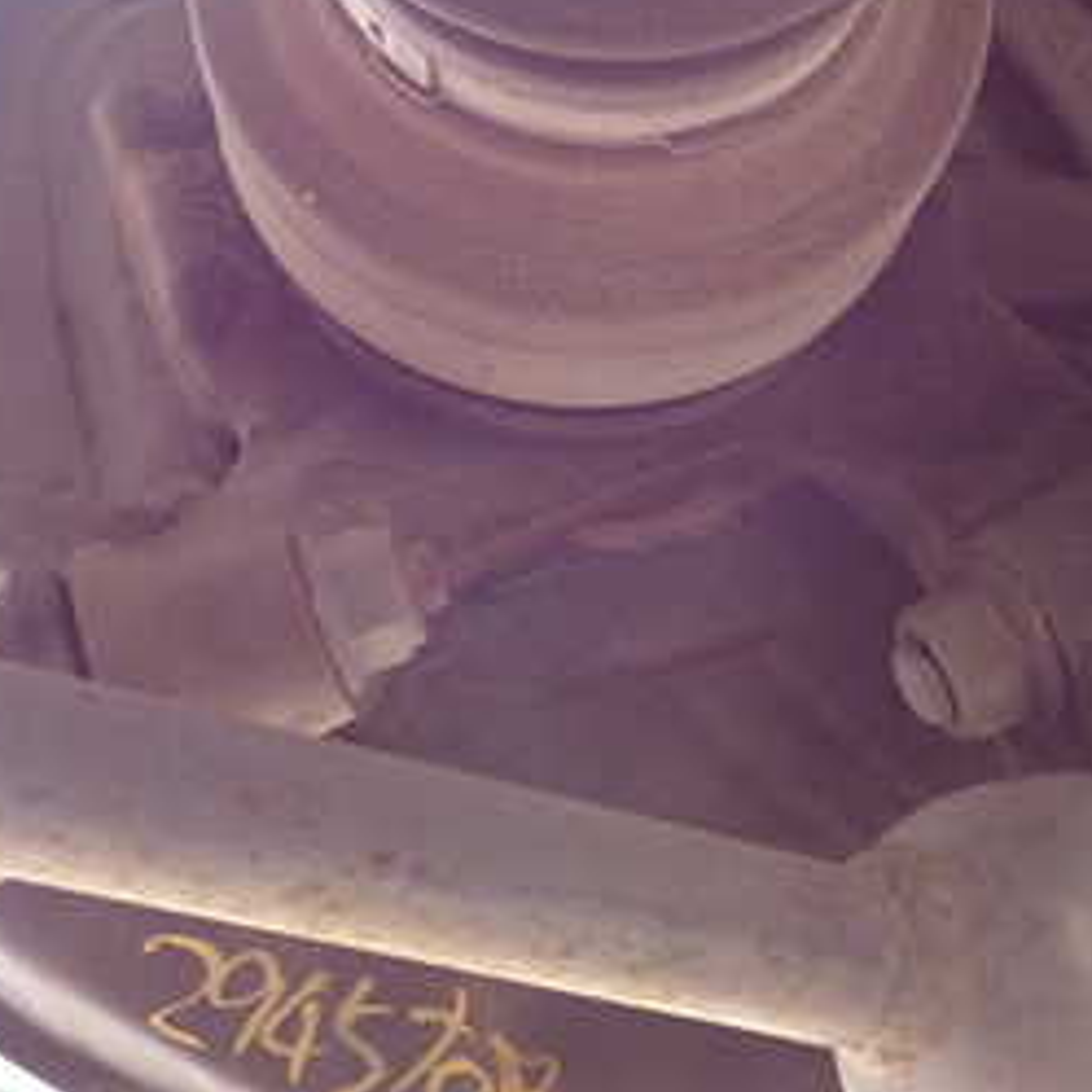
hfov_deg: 26.9
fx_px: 2284
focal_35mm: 64
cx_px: 618
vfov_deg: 26.7
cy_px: 329
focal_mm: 5.4
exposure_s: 1/125
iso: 500
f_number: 2.3
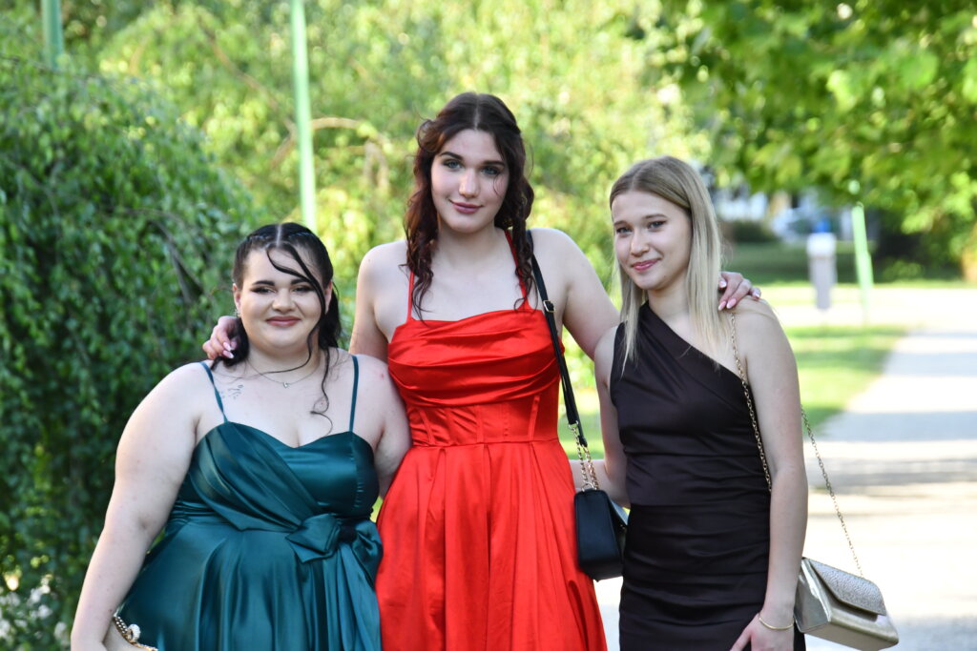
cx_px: 488
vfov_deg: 6.3
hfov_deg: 9.5
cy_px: 326
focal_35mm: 217
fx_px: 5890
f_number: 5.6
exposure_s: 1/400
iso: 800
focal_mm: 145
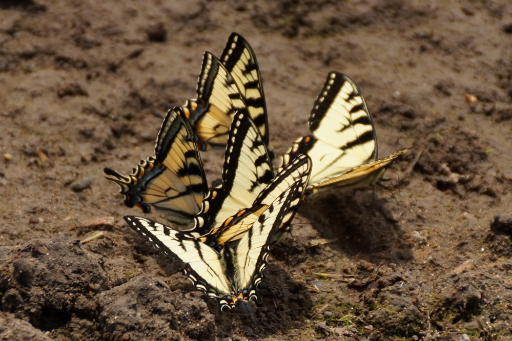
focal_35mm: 345
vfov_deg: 4.0
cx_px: 256
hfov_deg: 6.0
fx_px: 4906
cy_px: 170
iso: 400
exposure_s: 1/400
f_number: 6.3
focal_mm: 230
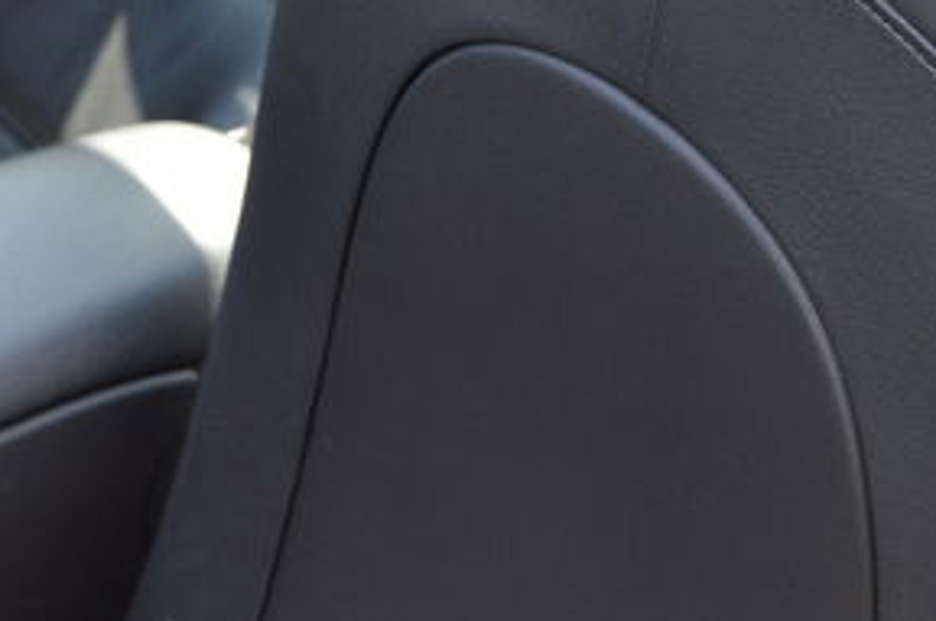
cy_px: -13
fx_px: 3115
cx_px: 566
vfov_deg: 11.3
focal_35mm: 120
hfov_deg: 17.1
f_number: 5.6
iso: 250
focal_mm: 30
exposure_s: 1/125
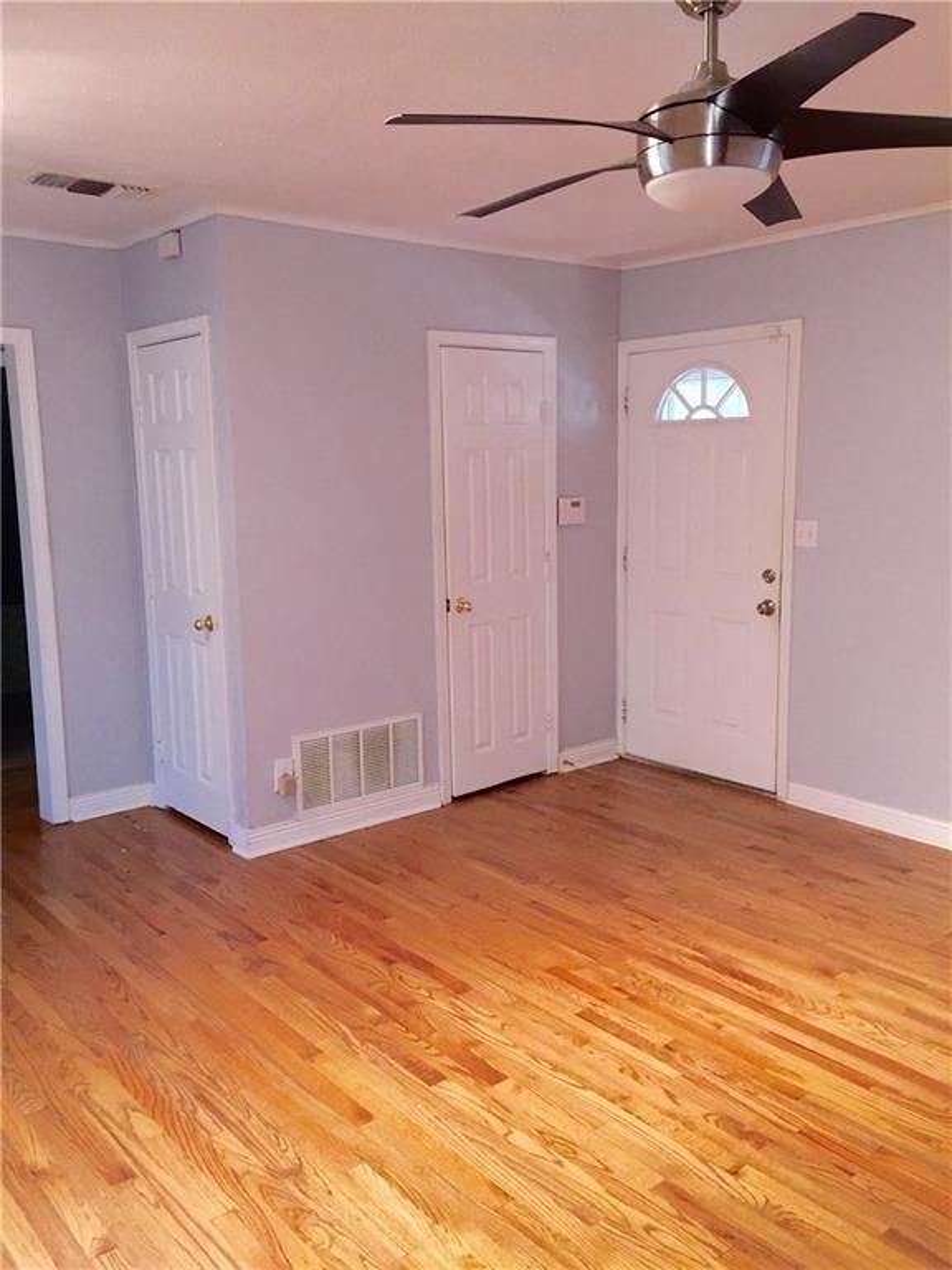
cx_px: 476
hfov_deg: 48.2
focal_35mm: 29
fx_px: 1063
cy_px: 635
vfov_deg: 61.7
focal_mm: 4.15
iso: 125
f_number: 2.2
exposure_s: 1/20
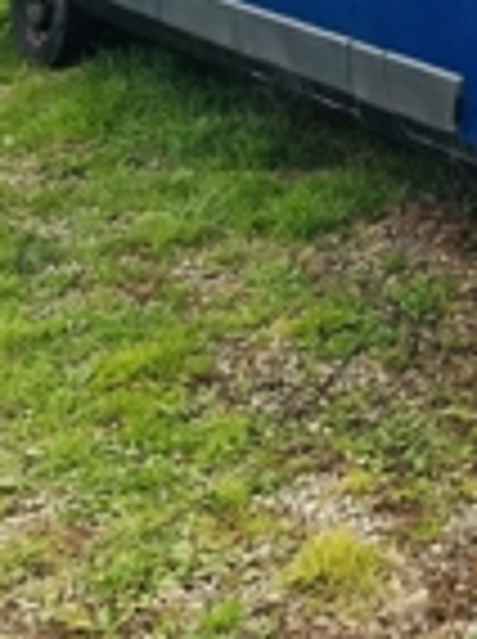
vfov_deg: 23.0
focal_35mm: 79
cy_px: -94
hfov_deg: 17.4
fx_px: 1456
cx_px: 630
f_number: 1.8
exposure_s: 1/440
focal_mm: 3.99
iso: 20
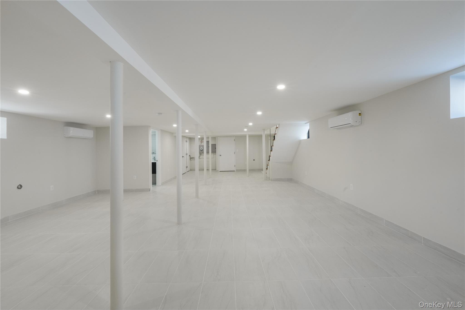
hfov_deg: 104.3
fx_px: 181
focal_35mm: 14
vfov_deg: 81.2
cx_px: 232
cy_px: 155
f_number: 16
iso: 800
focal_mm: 14
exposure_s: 1/2
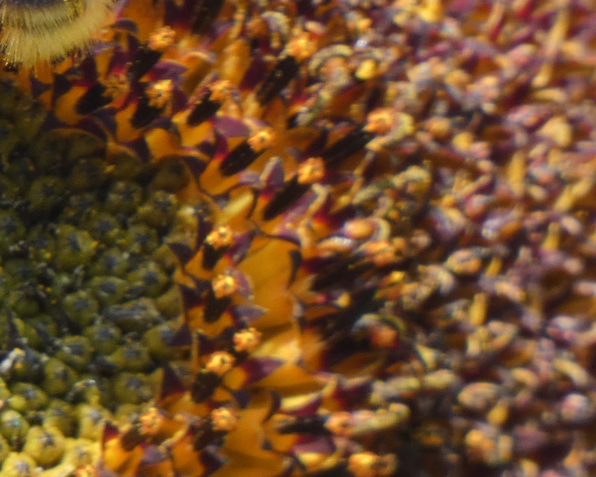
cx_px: 15
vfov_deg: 0.7
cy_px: -70
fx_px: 39886
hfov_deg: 0.9
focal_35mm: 2261
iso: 100
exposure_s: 1/100
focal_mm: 139.4
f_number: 7.1
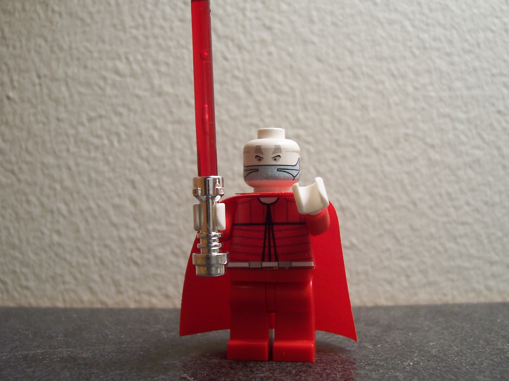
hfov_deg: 50.1
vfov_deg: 38.7
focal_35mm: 37
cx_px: 254
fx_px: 544
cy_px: 190
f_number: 2.8
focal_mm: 5.6
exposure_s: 1/45
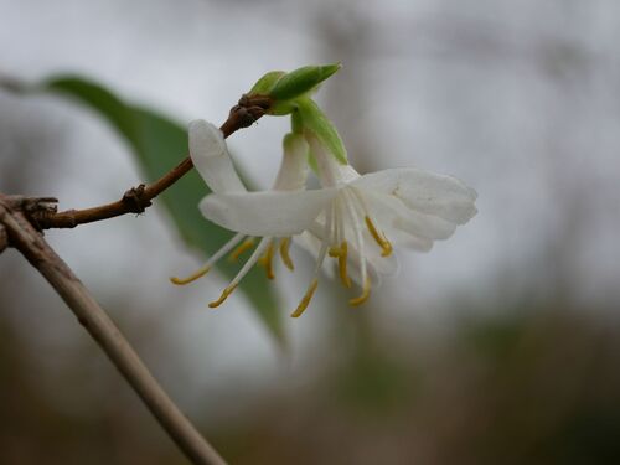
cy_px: 232
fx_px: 1075
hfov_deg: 32.2
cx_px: 310
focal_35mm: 60
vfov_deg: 24.4
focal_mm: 30
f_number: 3.2
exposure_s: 1/125
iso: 200
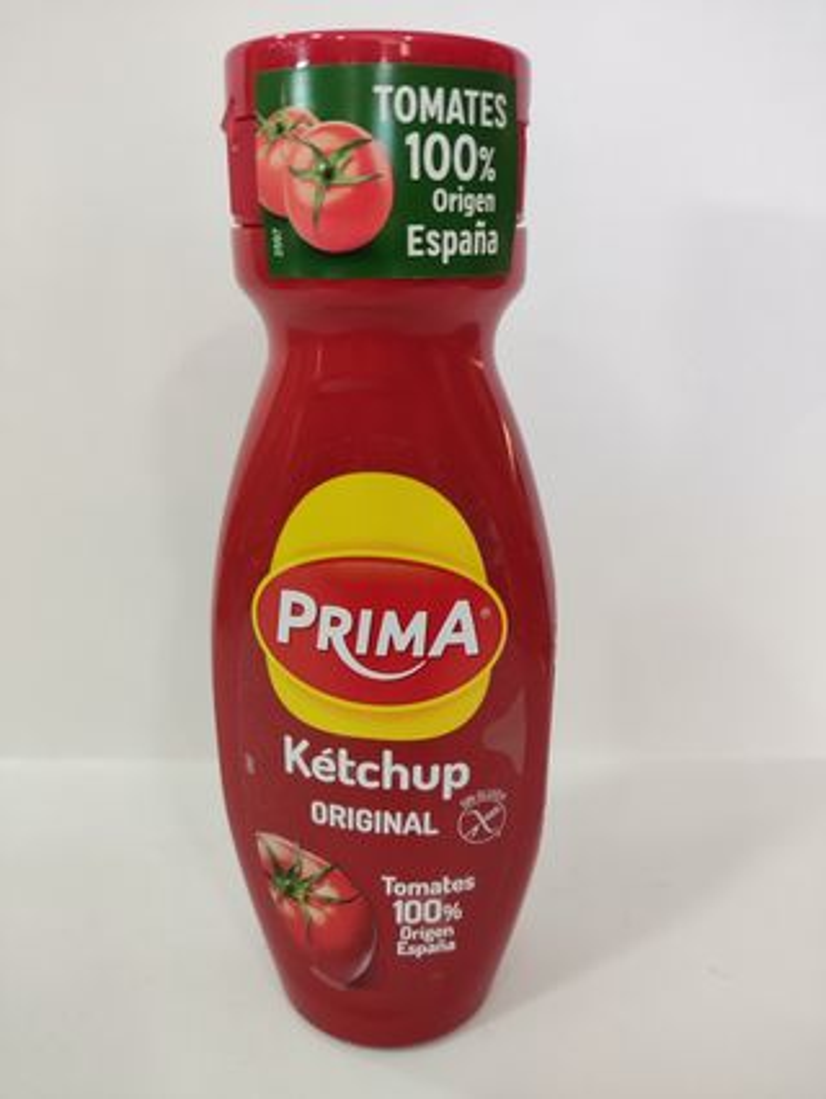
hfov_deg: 53.1
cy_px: 550
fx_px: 826
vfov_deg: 67.3
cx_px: 413
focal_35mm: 26
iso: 259
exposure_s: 1/50
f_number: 1.79
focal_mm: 4.74
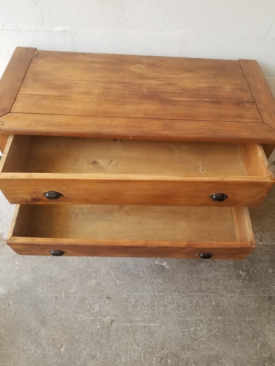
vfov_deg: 67.3
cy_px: 183
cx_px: 138
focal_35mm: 26
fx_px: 275
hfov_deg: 53.1
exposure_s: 1/50
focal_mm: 4.25
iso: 64
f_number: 1.7
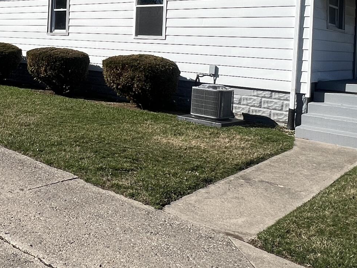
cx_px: 61
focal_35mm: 40
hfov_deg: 44.1
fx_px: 412
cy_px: 42
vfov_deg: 34.5
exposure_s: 1/2732
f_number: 1.8
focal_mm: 1.57
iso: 32
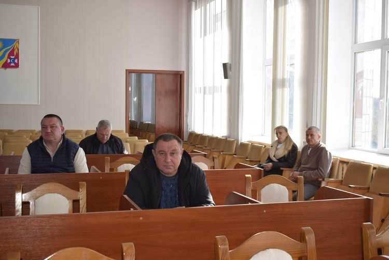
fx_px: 470
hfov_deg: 44.9
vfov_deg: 30.9
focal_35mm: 44
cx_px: 194
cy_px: 130
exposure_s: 1/125
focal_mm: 29
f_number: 5.6
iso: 125
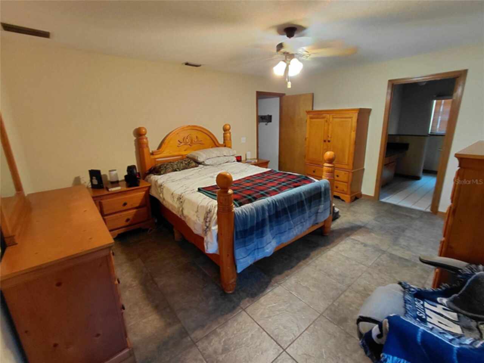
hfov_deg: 94.5
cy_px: 182
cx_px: 242
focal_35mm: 16
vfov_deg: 78.1
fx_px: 224
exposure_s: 1/30
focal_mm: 1.64
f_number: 2.2
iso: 250
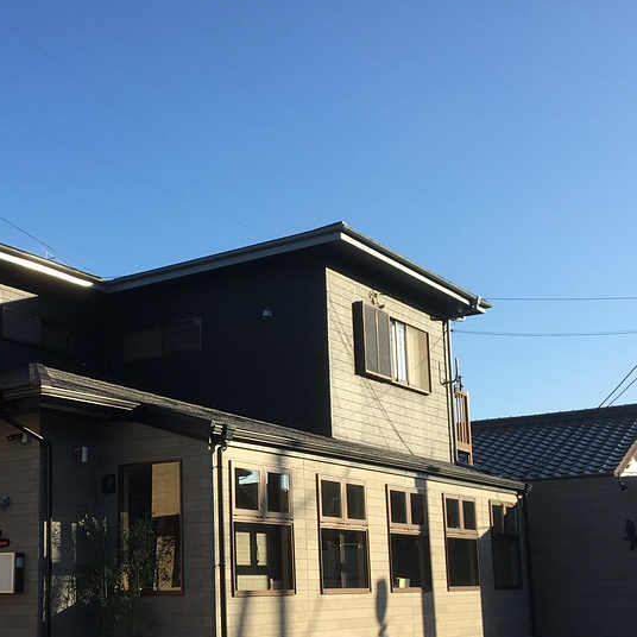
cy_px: 408
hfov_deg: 33.8
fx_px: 1020
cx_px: 143
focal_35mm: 49
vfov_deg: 34.5
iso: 25
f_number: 2.2
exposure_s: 1/810
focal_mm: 4.15
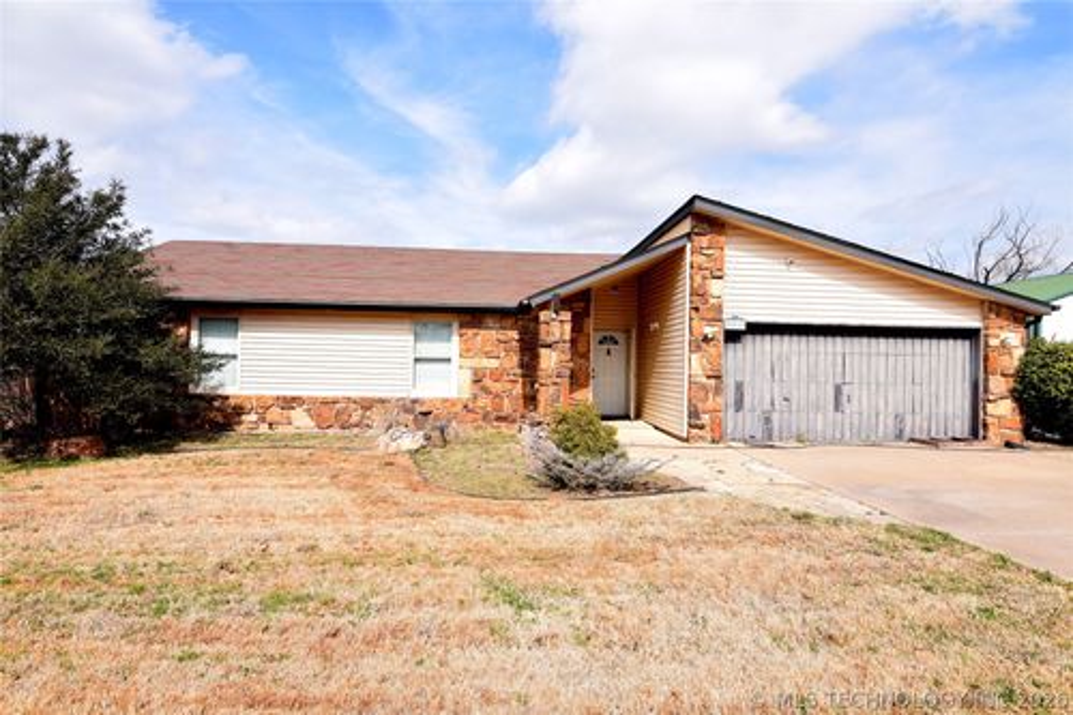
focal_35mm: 18
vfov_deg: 67.3
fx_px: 536
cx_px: 536
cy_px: 358
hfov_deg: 90.0
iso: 200
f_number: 9.5
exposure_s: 1/350
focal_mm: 12
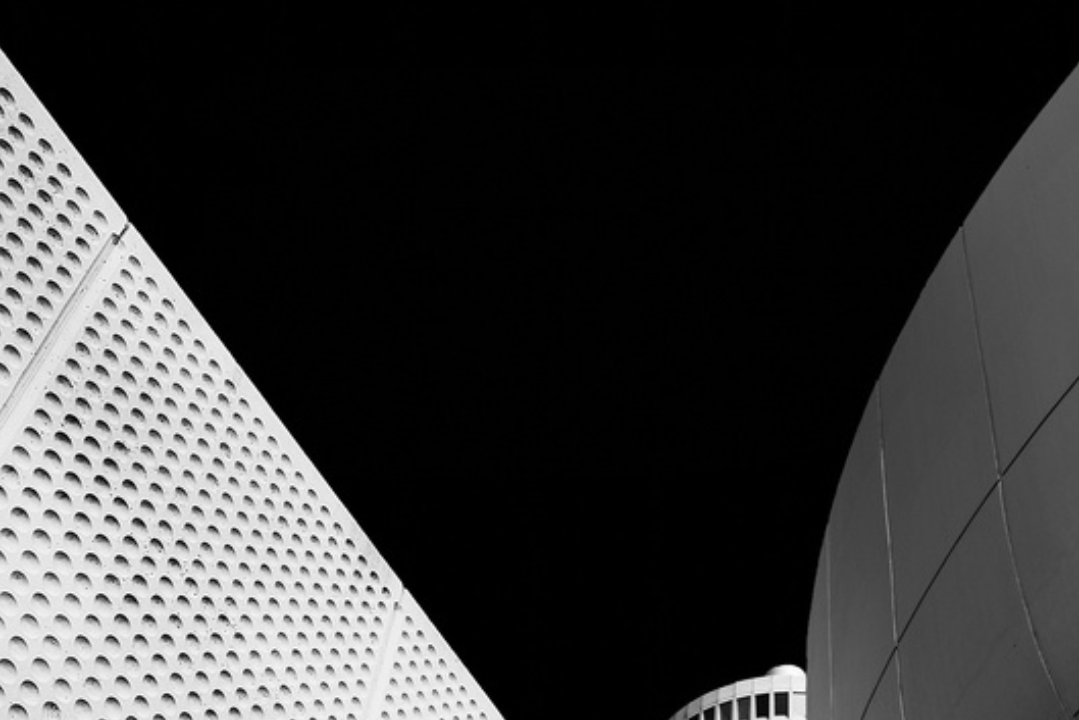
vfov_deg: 25.5
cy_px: 672
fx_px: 1529
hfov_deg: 36.4
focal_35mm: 51
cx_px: 979
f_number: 8
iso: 400
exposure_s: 1/500
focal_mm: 18
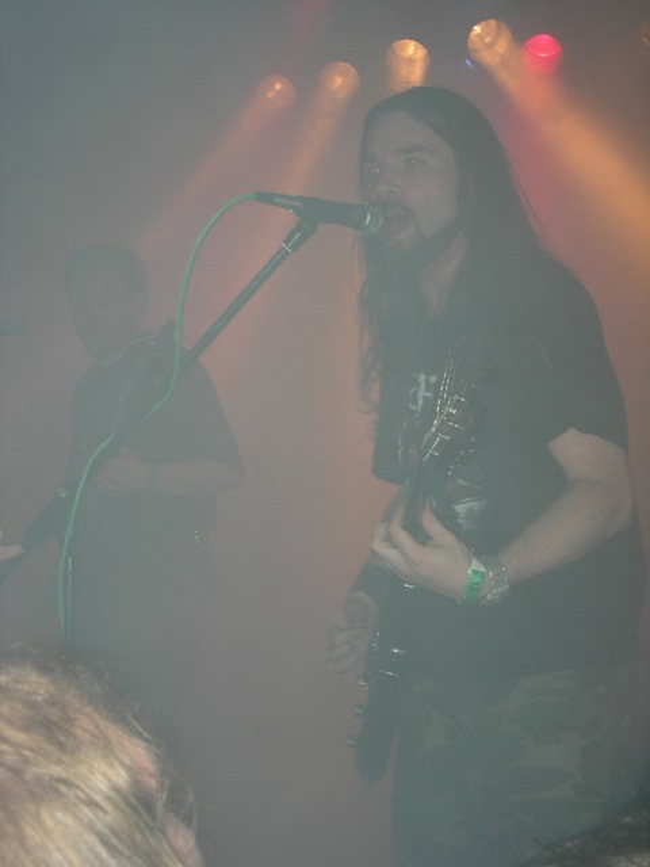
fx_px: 1277
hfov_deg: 28.6
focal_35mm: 51
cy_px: 434
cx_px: 325
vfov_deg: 37.5
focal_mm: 10.6
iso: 64
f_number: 3.2
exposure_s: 1/60.1
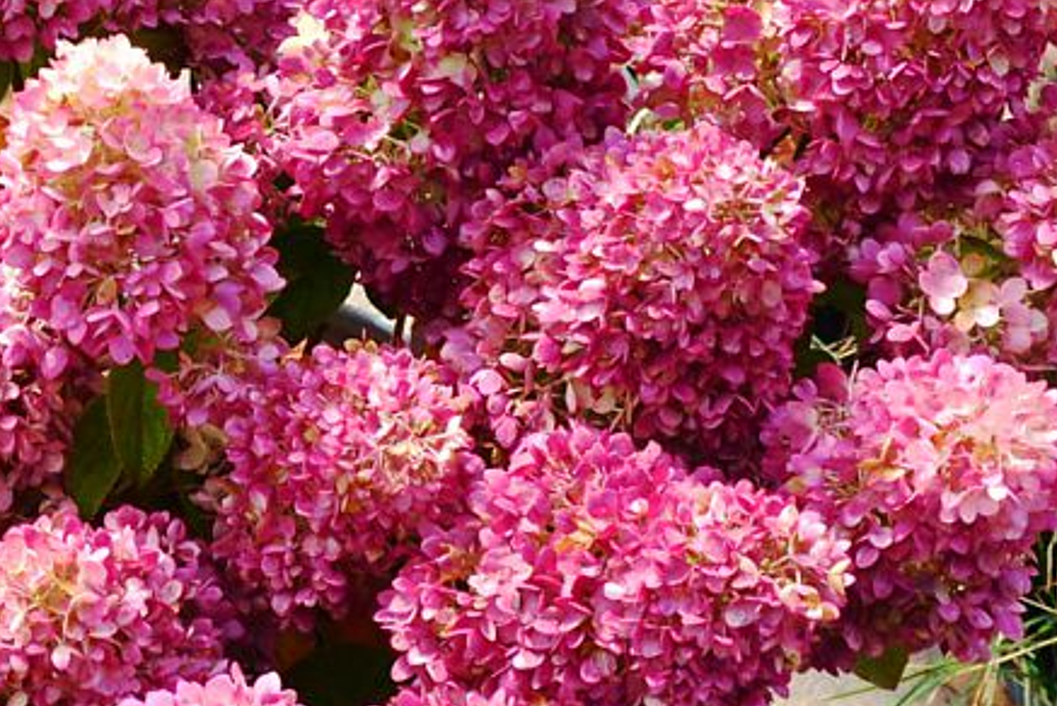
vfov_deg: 15.9
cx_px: 70
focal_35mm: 86
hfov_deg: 22.9
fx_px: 2527
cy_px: 343
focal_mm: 20
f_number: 8
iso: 180
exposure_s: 1/125
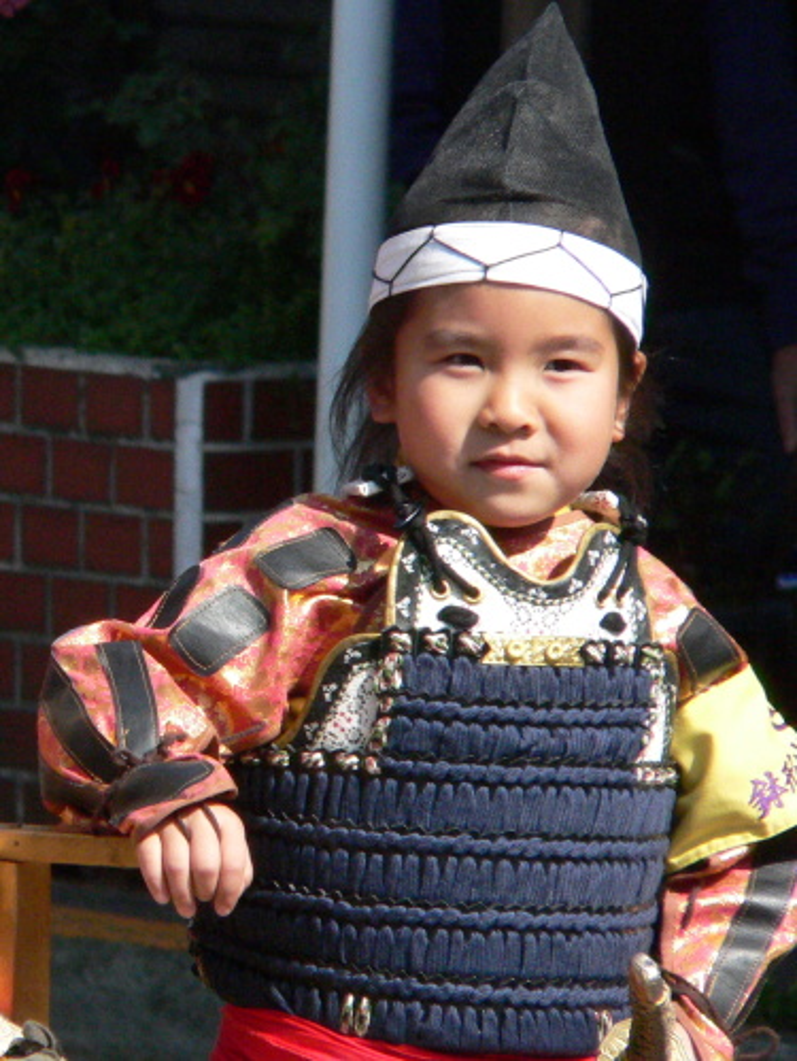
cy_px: 530
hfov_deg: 3.4
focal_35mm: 432
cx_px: 398
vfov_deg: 4.6
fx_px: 13245
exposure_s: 1/1000
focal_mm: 72
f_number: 6.5
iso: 400
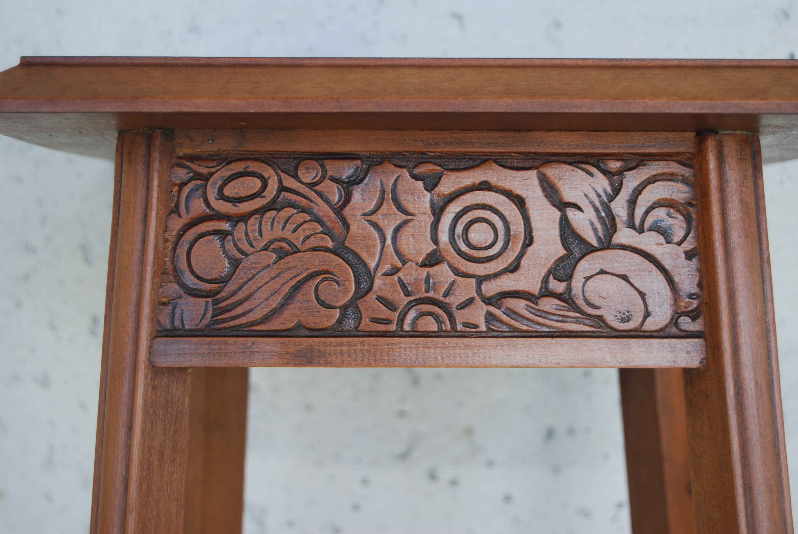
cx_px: 399
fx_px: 1664
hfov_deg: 27.0
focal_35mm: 75
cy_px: 267
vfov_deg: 18.2
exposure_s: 1/125
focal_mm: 50
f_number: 5.6
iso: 140
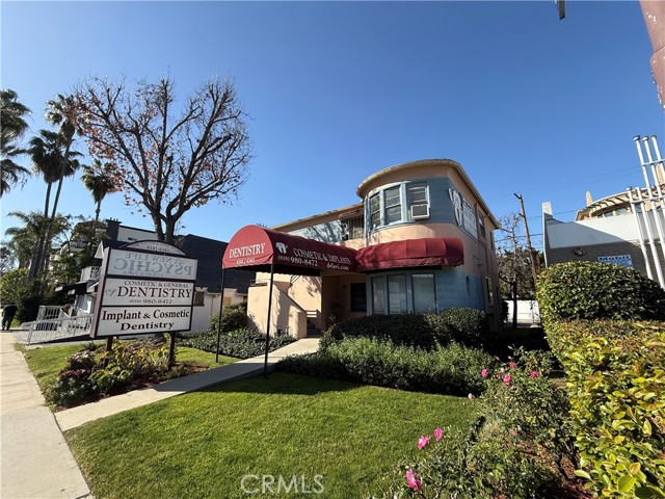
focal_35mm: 14
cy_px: 250
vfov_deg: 85.7
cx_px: 332
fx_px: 269
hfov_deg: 102.1
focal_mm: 2.22
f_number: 2.2
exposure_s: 1/1339
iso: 50
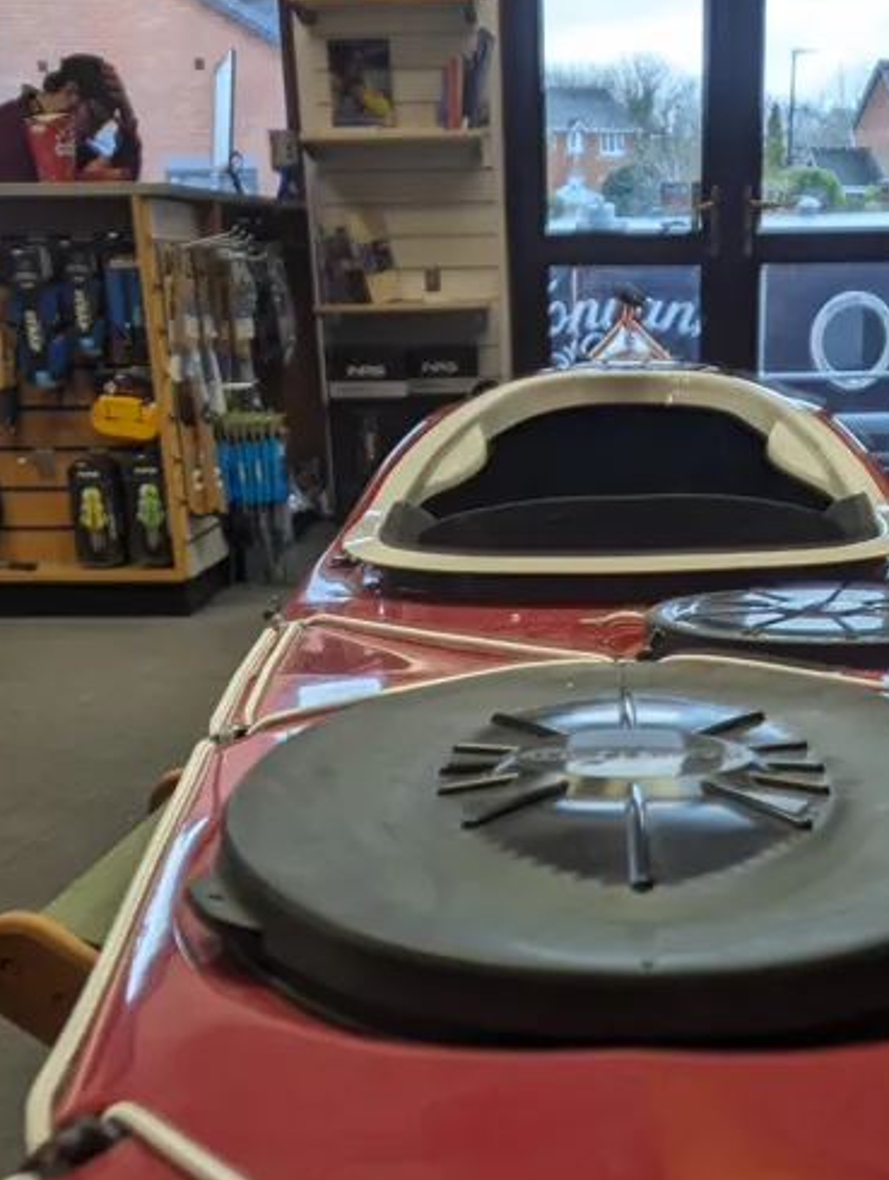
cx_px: 595
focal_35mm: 52
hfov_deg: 27.9
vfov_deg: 33.3
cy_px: 1214
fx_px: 1776
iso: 33
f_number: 1.85
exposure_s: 1/50
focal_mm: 6.81
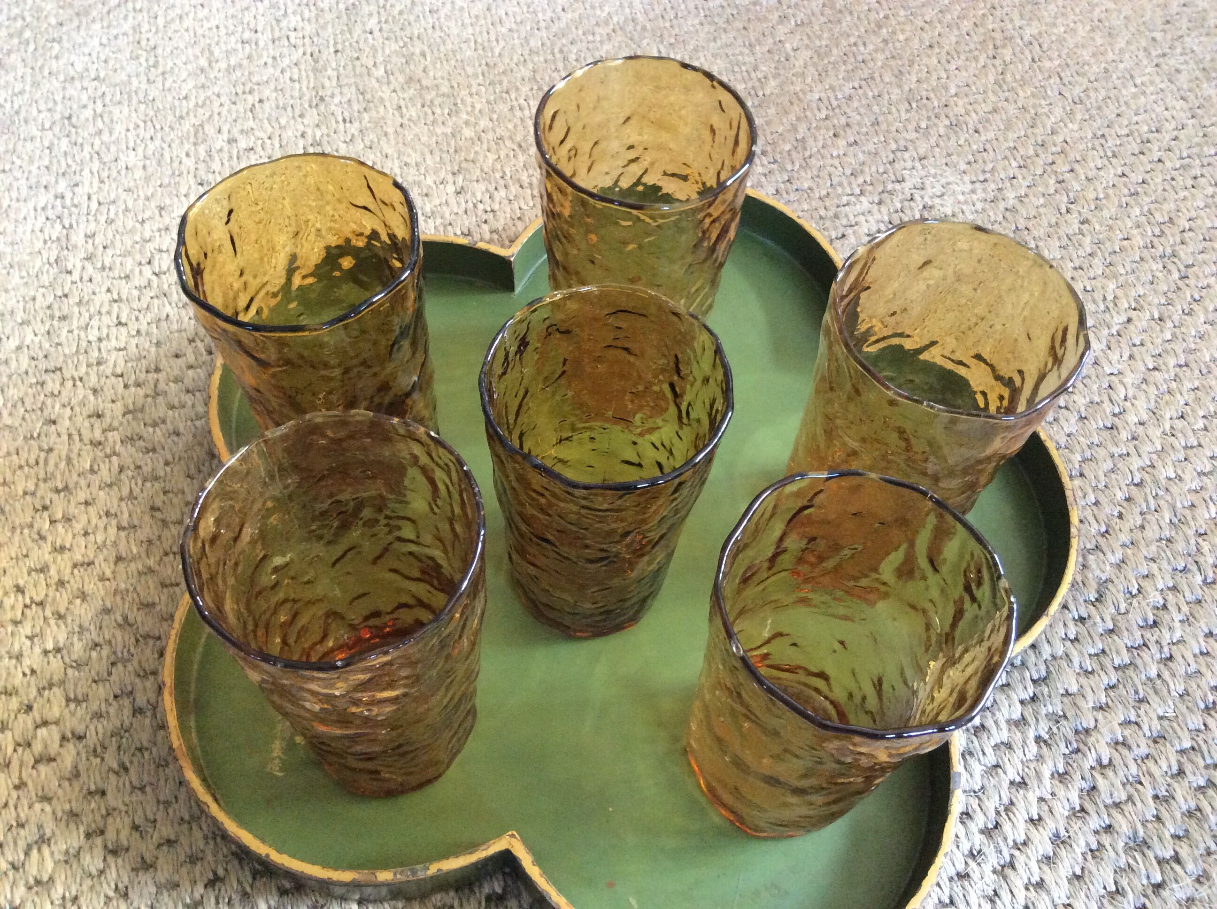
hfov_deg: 56.9
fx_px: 1123
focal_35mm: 32
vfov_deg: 44.1
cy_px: 454
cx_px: 608
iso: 250
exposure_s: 1/25
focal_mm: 3.3
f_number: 2.4
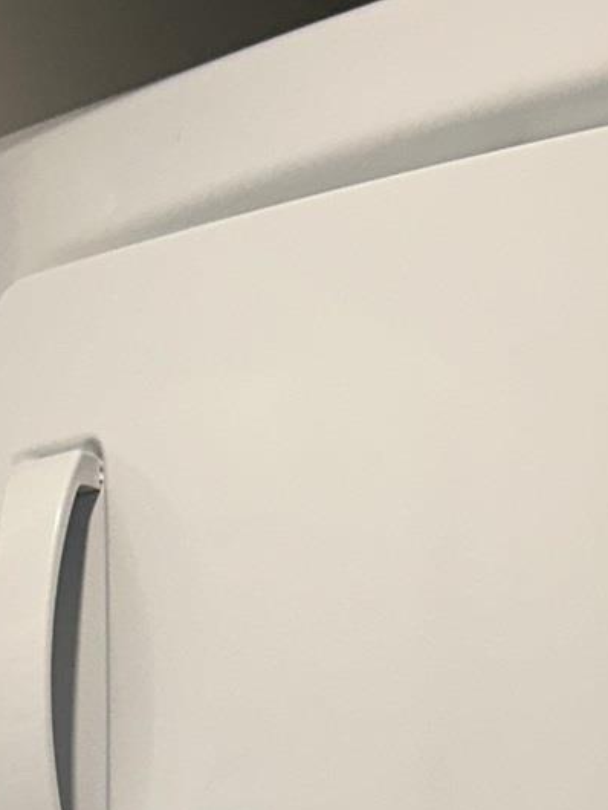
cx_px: 619
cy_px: 1319
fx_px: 2644
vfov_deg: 15.6
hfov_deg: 12.9
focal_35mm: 113
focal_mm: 5.7
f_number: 1.5
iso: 100
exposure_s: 1/120
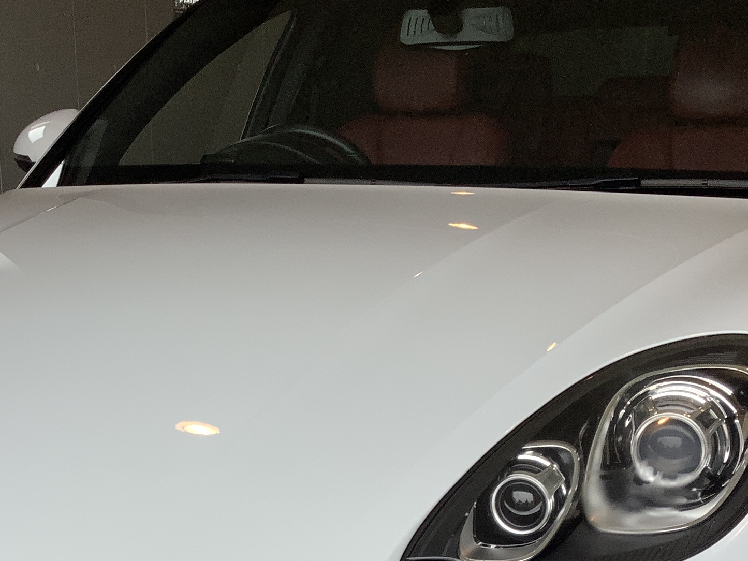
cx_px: 259
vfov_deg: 20.4
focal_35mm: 70
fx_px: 1513
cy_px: 559
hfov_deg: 27.6
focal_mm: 3.3
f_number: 2.4
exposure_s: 1/186
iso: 25
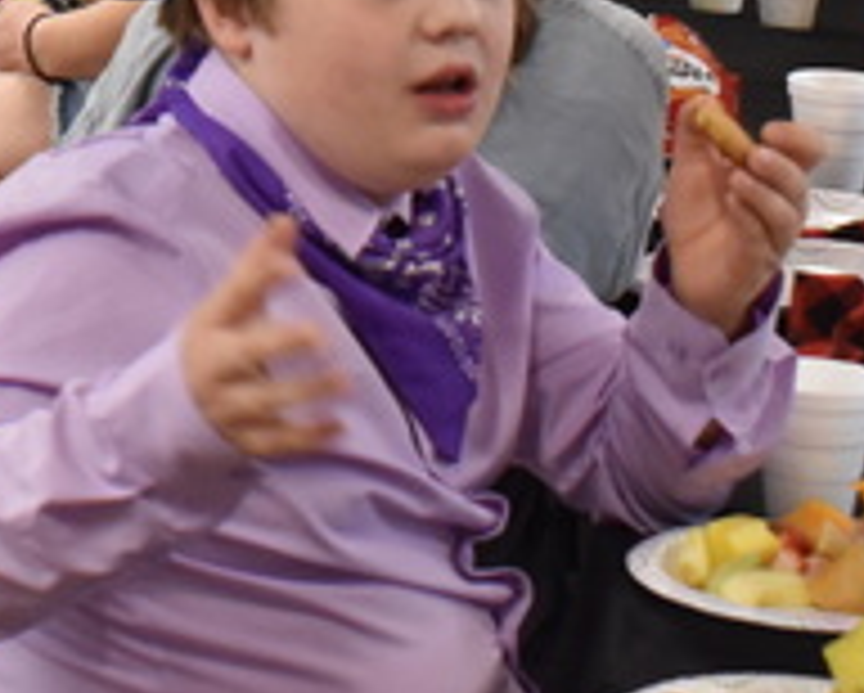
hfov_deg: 10.5
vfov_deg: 8.3
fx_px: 4658
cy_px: -468
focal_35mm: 182
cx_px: -68
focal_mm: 31
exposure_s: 1/50
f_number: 7.1
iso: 1250
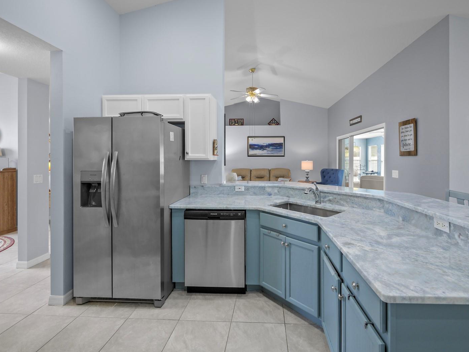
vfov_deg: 78.0
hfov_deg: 94.3
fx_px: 217
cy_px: 163
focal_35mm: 16
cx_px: 254
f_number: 4
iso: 400
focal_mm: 7
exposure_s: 1/20
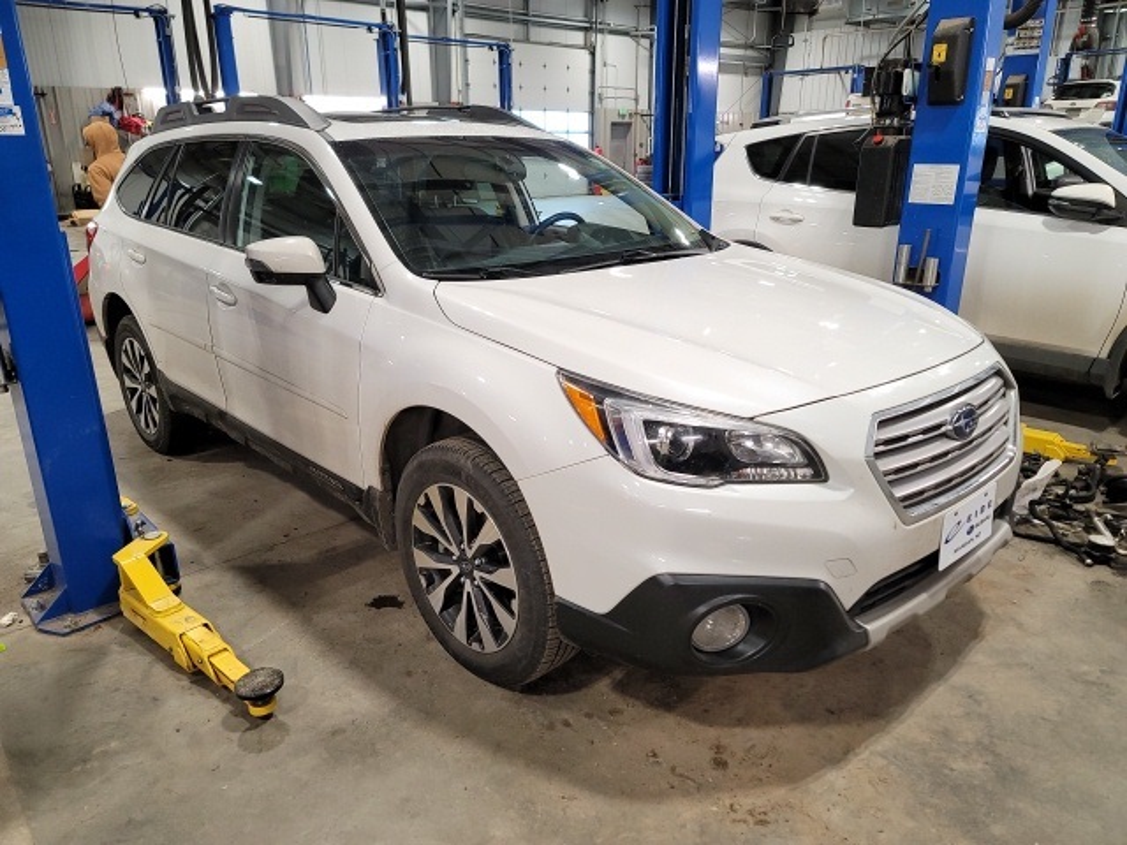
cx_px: 564
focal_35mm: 25
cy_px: 422
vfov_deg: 54.9
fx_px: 814
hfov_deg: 69.4
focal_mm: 7
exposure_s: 1/60
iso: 395
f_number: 1.8
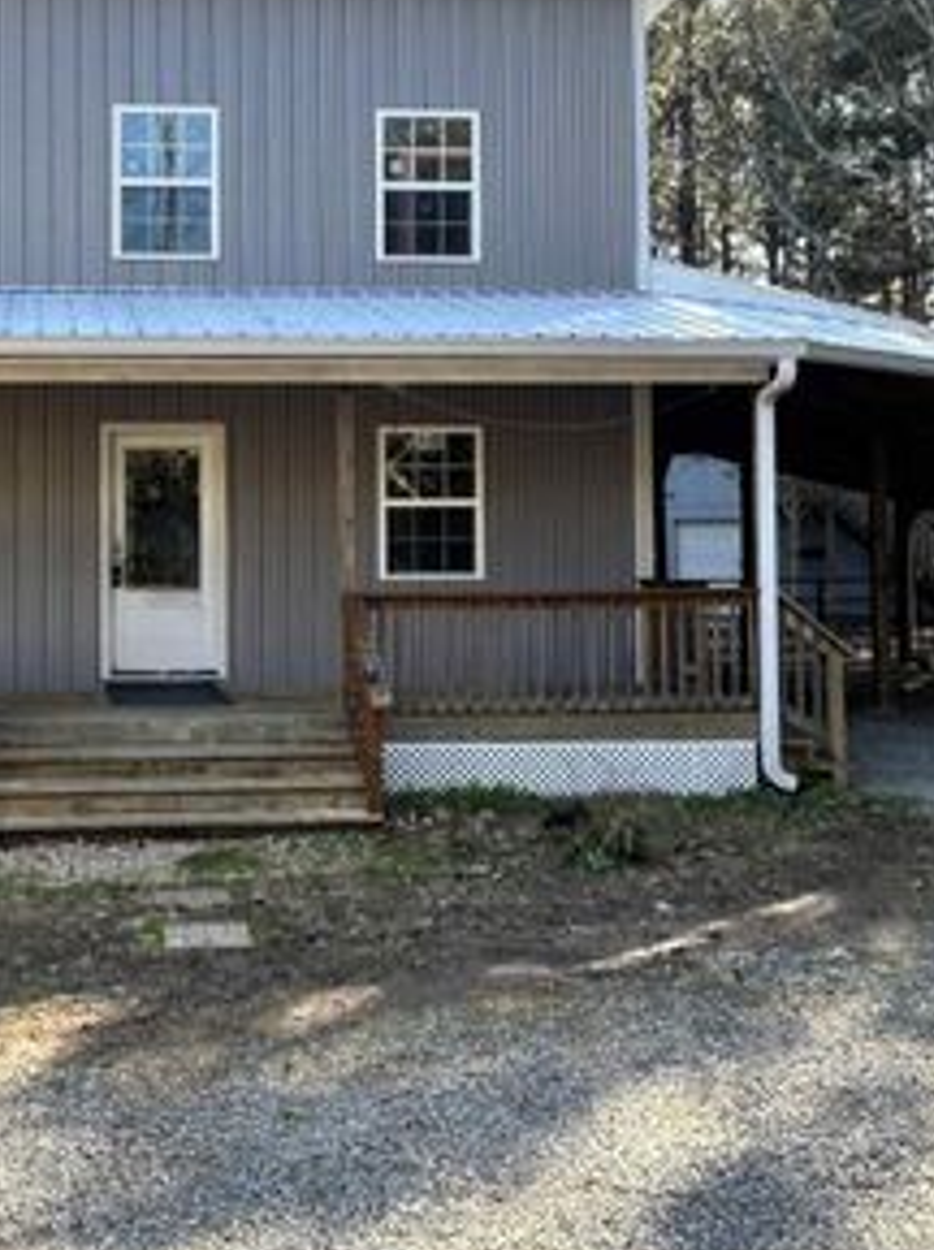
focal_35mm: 45
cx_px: 164
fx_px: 1623
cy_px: 463
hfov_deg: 31.2
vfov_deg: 41.8
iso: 32
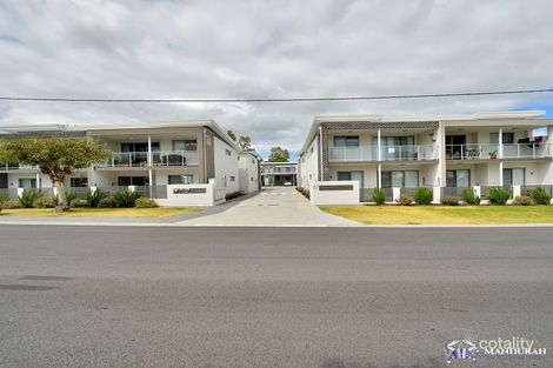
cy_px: 184
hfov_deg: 104.3
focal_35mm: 14
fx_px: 215
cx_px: 276
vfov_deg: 81.2
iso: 100
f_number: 8
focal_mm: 14
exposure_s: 1/500
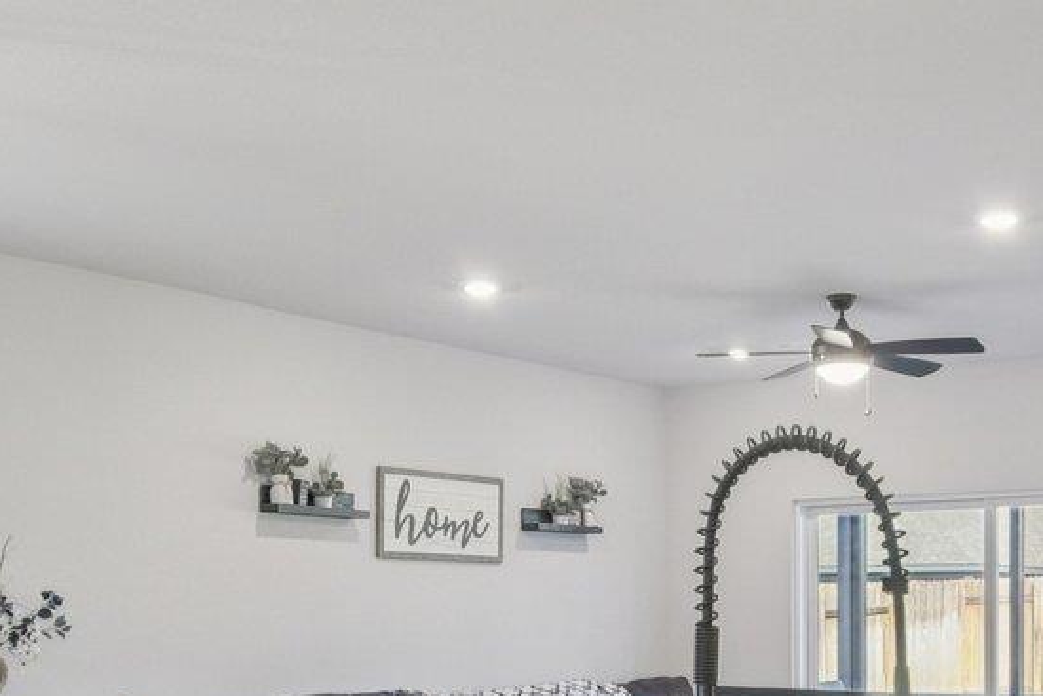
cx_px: 726
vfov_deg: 23.8
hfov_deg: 35.2
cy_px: 552
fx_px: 1622
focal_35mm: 56
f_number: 8
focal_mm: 10
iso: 400
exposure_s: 1/8
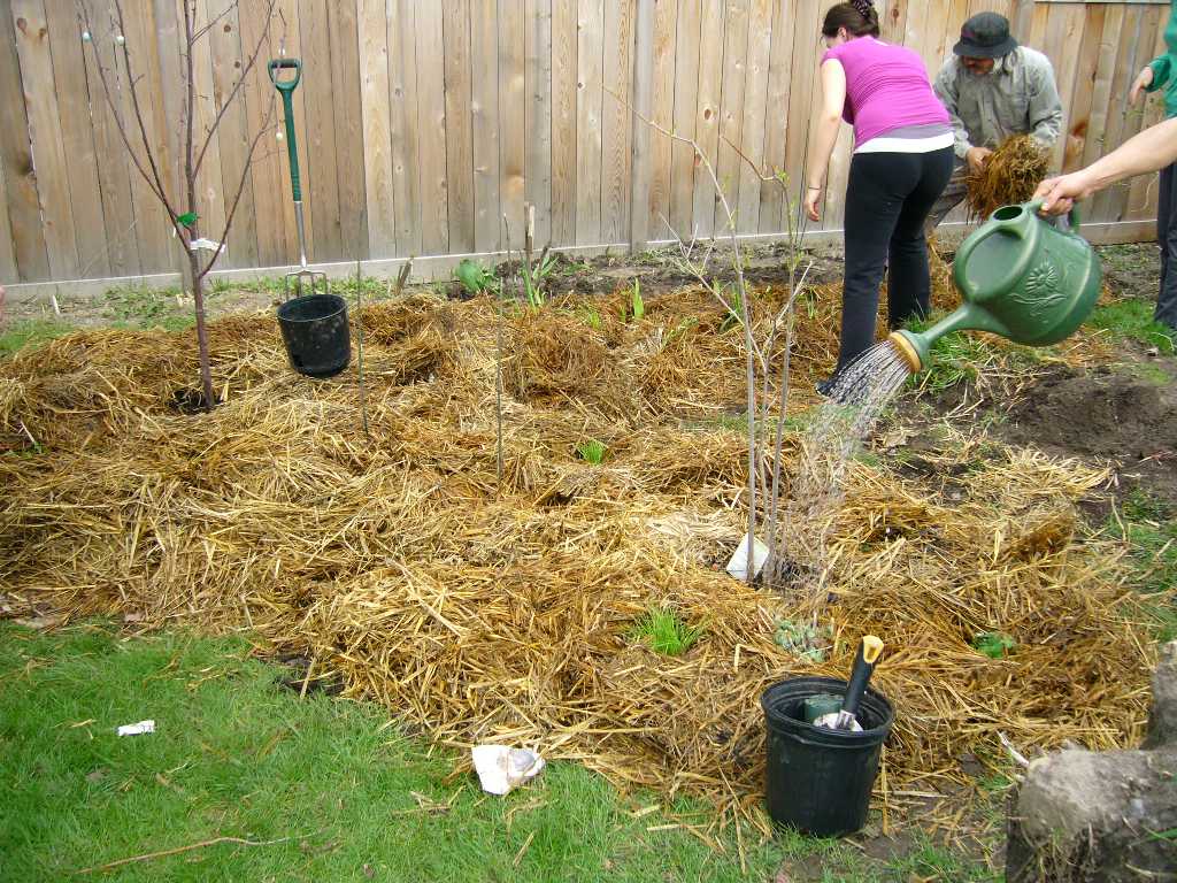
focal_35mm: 35
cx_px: 588
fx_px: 1190
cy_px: 442
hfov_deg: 52.6
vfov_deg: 40.7
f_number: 2.8
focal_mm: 5.8
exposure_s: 1/320
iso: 100
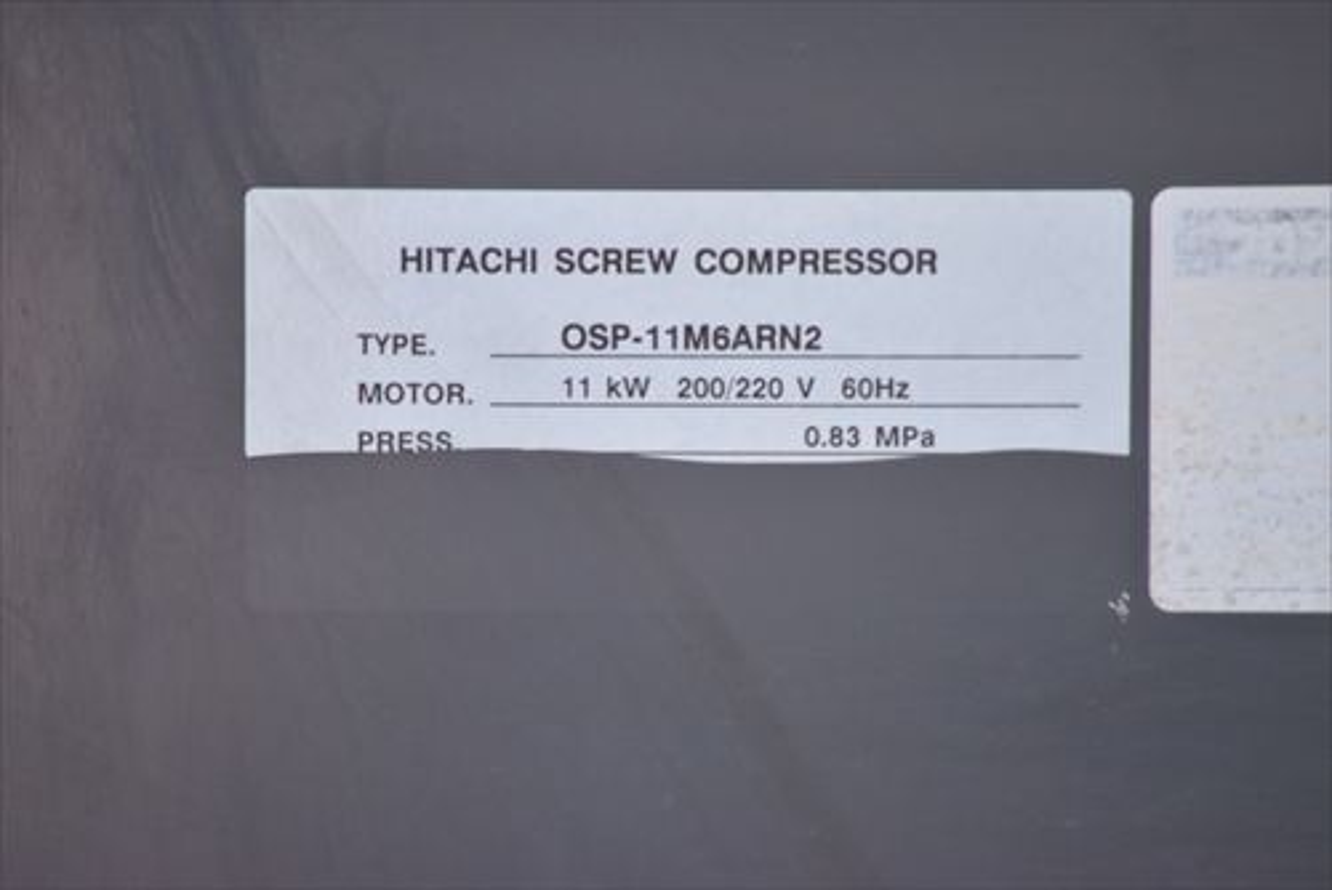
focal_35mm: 450
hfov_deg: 4.6
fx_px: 16659
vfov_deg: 3.1
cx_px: 666
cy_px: 445
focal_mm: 300
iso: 1250
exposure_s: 1/3
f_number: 6.3
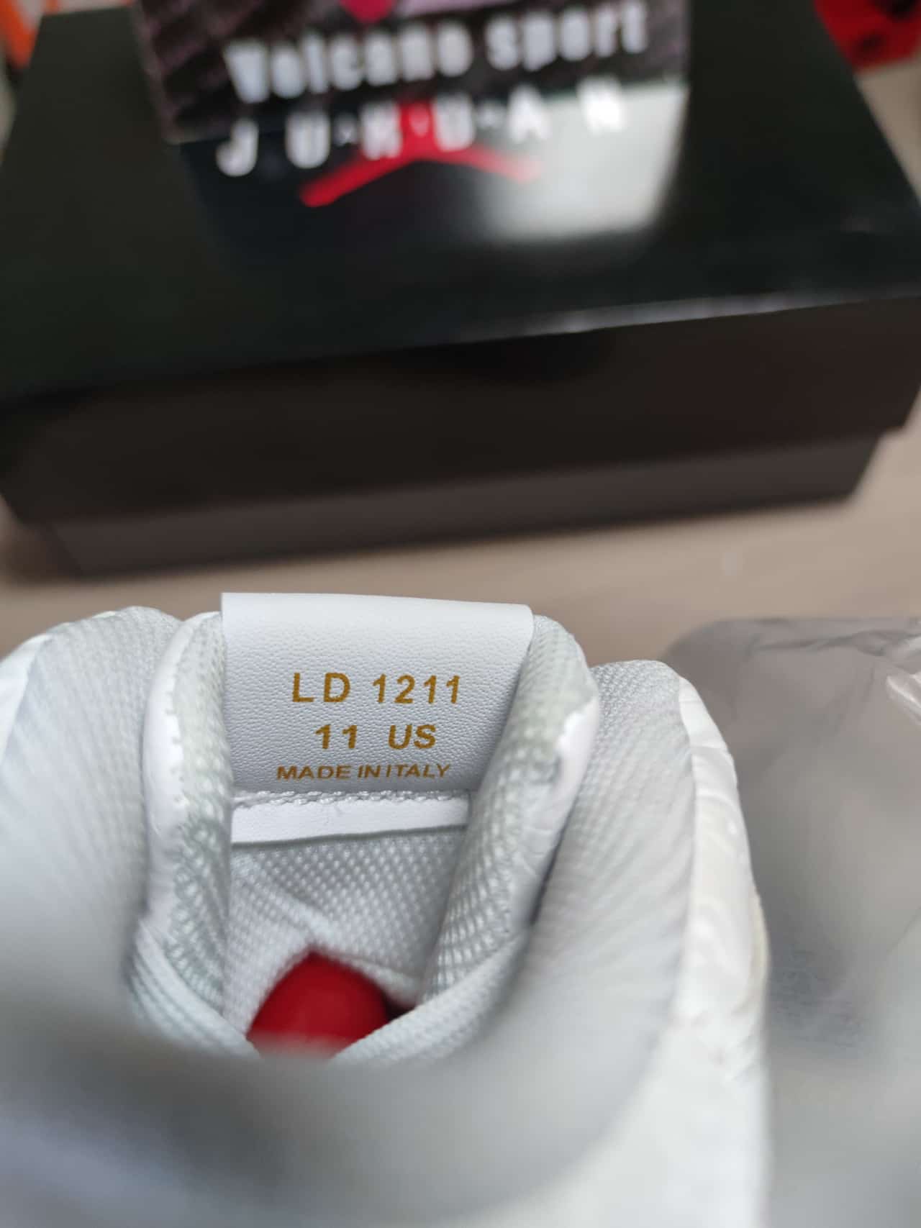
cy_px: 614
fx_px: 852
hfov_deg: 56.8
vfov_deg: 71.6
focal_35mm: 24
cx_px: 460
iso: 262
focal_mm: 6.72
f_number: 1.69
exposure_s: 1/100
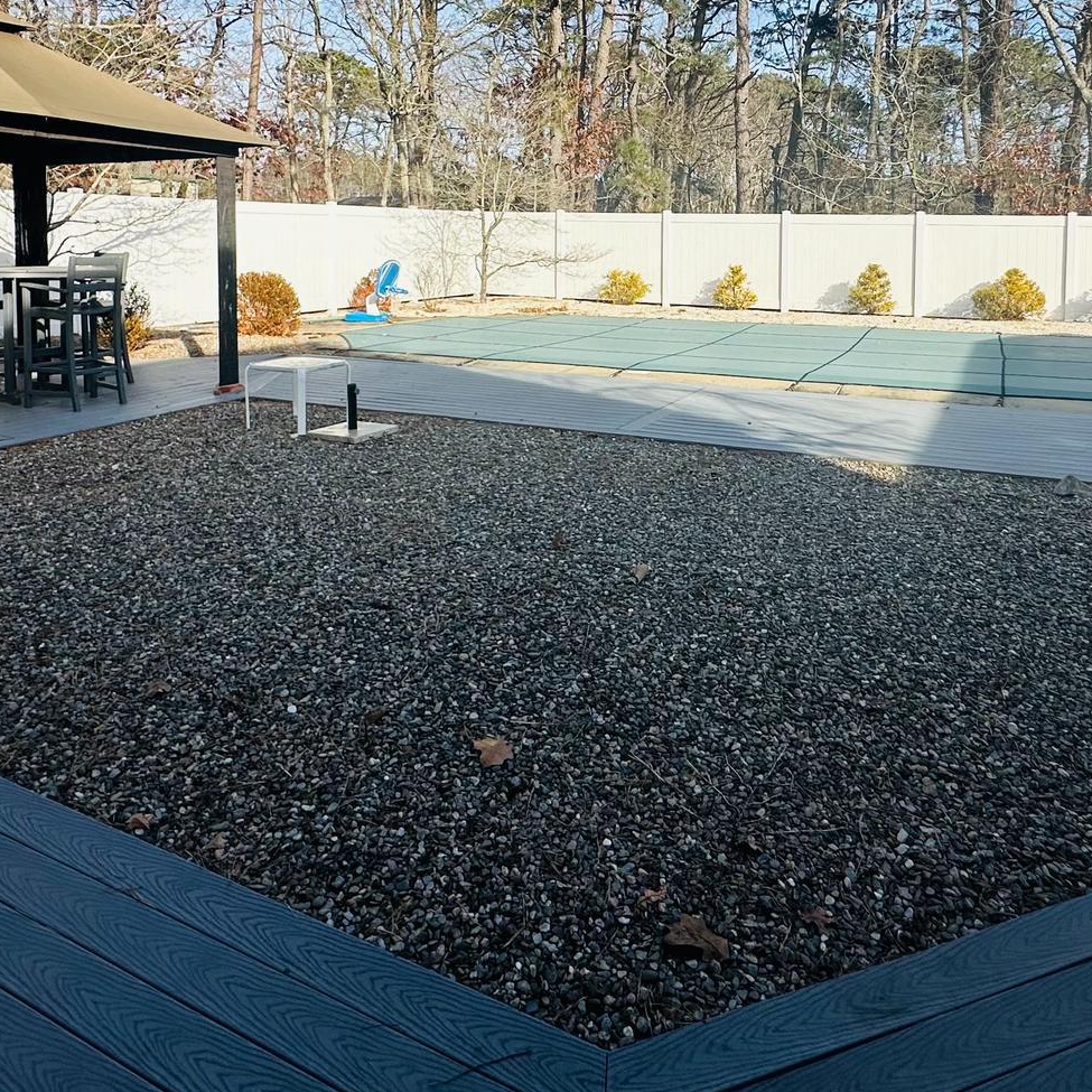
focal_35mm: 26
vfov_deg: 58.3
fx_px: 928
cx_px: 579
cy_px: 293
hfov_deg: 60.9
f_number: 2.2
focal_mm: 2.22
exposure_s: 1/1642
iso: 50
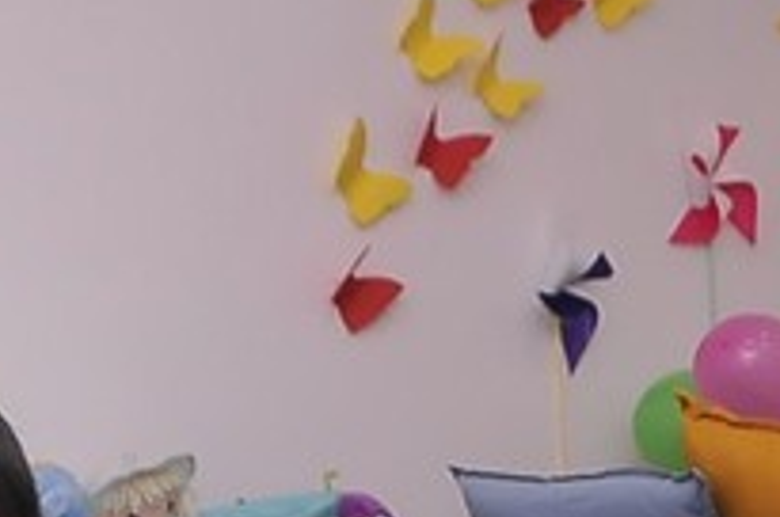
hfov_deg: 15.1
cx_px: 666
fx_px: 2920
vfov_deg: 9.8
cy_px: 802
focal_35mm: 135
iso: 800
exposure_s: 1/60
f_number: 7.1
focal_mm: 18
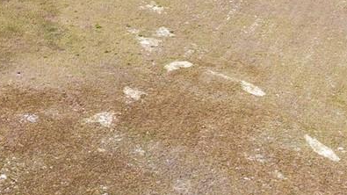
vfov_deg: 10.8
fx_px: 975
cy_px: -137
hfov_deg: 18.8
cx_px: -97
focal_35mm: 106
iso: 110
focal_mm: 8.67
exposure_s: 1/2500
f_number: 1.8
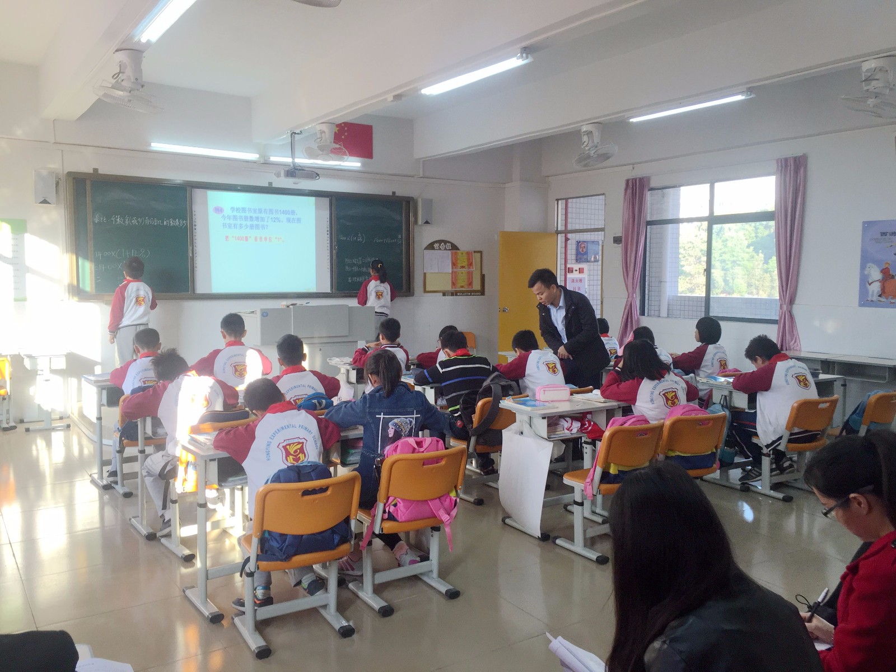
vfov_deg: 48.2
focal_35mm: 29
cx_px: 448
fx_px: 751
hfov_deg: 61.7
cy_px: 336
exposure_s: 1/100
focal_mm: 4.15
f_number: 2.2
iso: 40
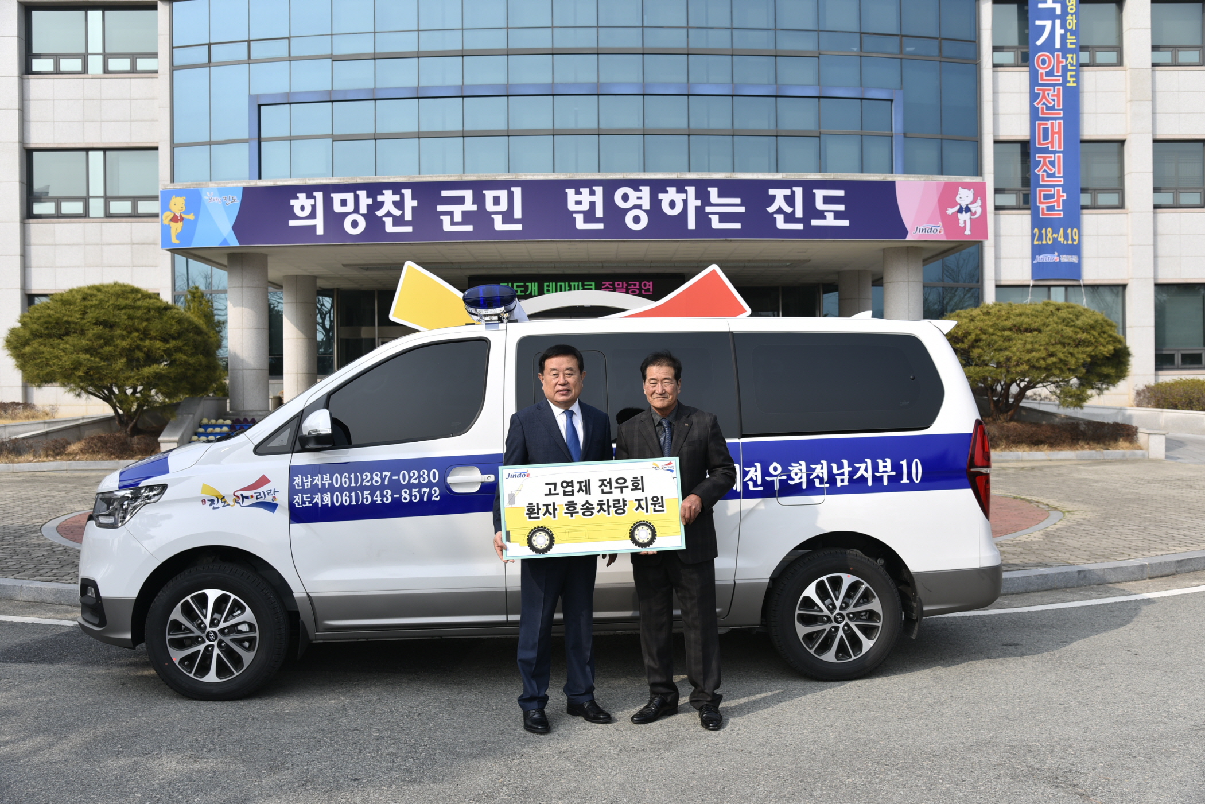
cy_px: 402
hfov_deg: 54.4
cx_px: 602
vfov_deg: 37.9
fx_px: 1172
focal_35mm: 35
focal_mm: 35
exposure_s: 1/125
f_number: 5.6
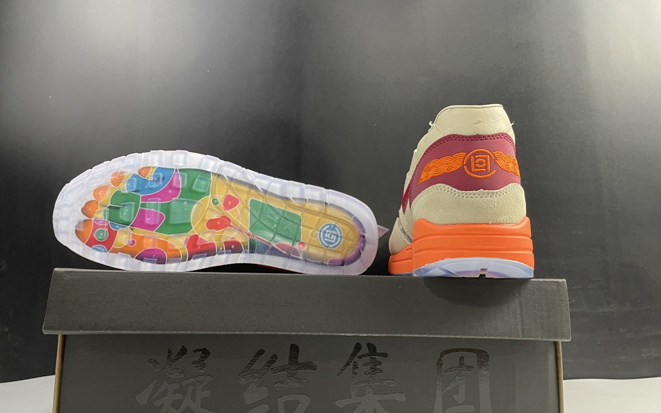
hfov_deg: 66.5
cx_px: 331
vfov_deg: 44.5
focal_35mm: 28
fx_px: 504
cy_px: 231
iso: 125
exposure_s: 1/62
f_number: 1.6
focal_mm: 4.2
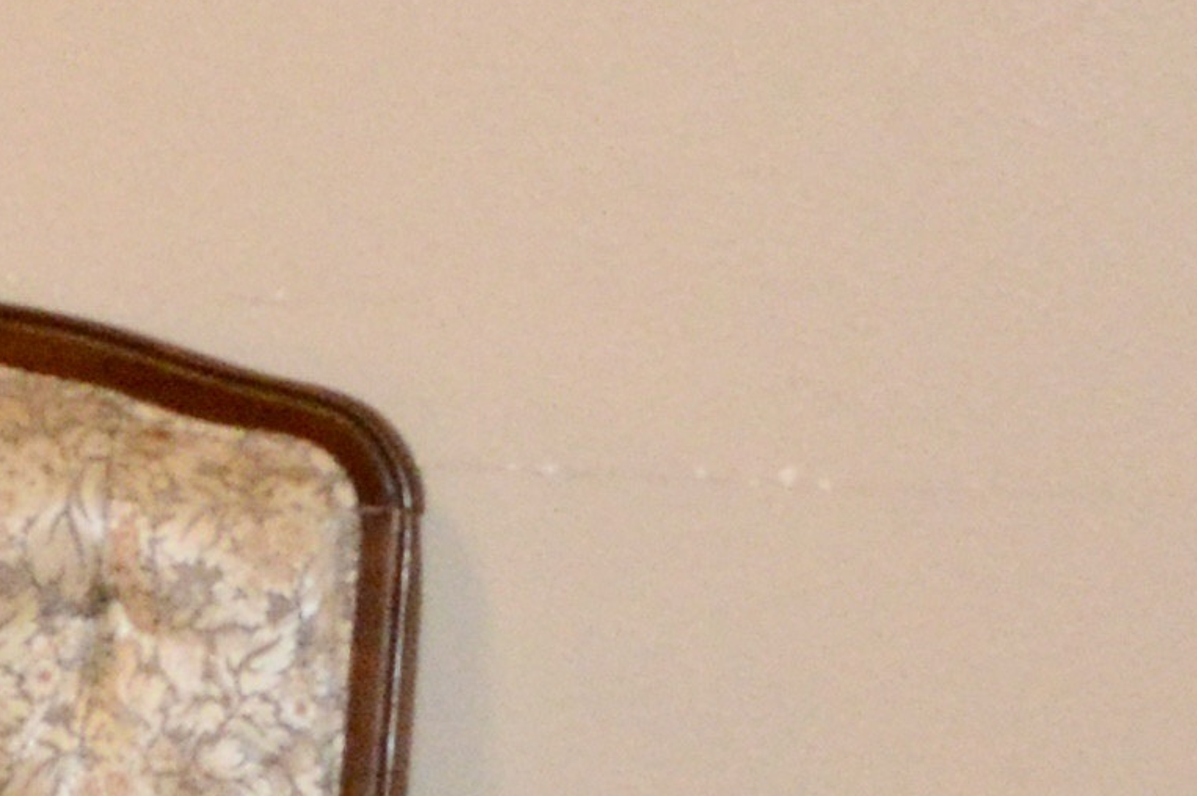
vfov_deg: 6.4
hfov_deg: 9.1
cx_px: -1241
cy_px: 884
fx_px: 7075
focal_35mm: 213
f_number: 3.5
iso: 2200
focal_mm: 18
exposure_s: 1/60
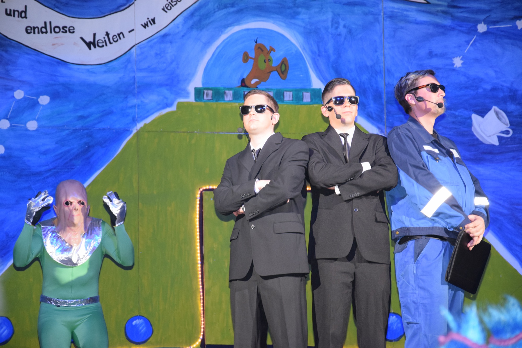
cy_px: 174
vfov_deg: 10.2
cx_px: 261
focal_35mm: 135
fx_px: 1957
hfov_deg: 15.2
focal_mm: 90
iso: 2000
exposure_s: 1/60
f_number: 5.6
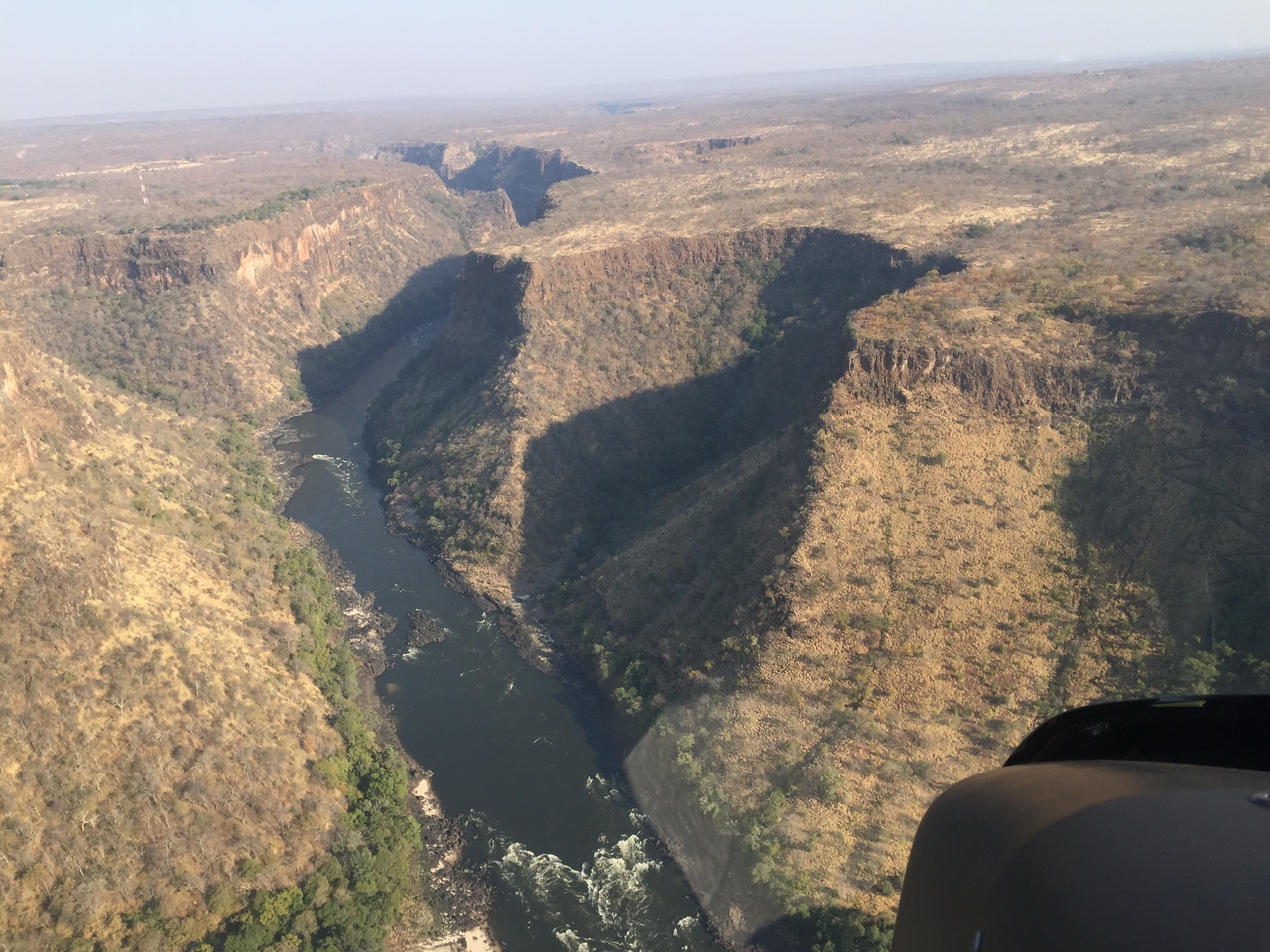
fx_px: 1064
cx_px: 635
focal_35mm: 29
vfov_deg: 48.2
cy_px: 476
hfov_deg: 61.7
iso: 32
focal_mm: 4.15
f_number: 2.2
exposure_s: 1/842
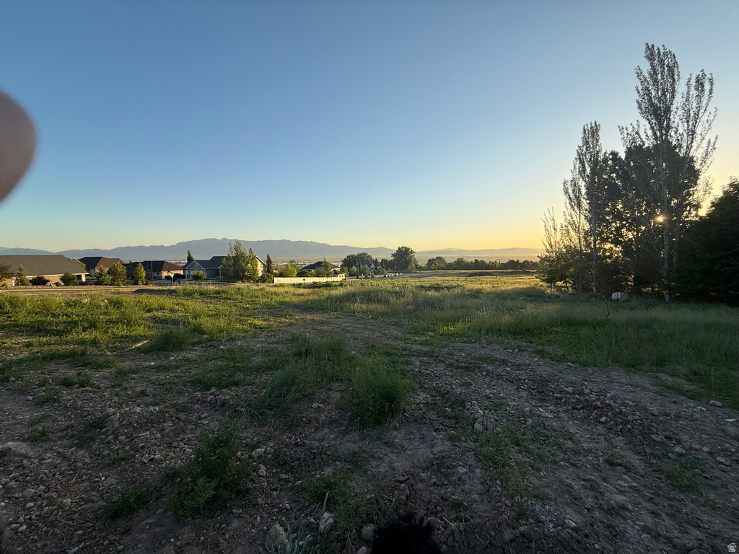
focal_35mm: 14
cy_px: 277
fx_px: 299
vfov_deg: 85.7
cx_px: 370
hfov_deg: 102.1
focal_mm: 2.22
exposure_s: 1/955
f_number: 2.2
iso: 50
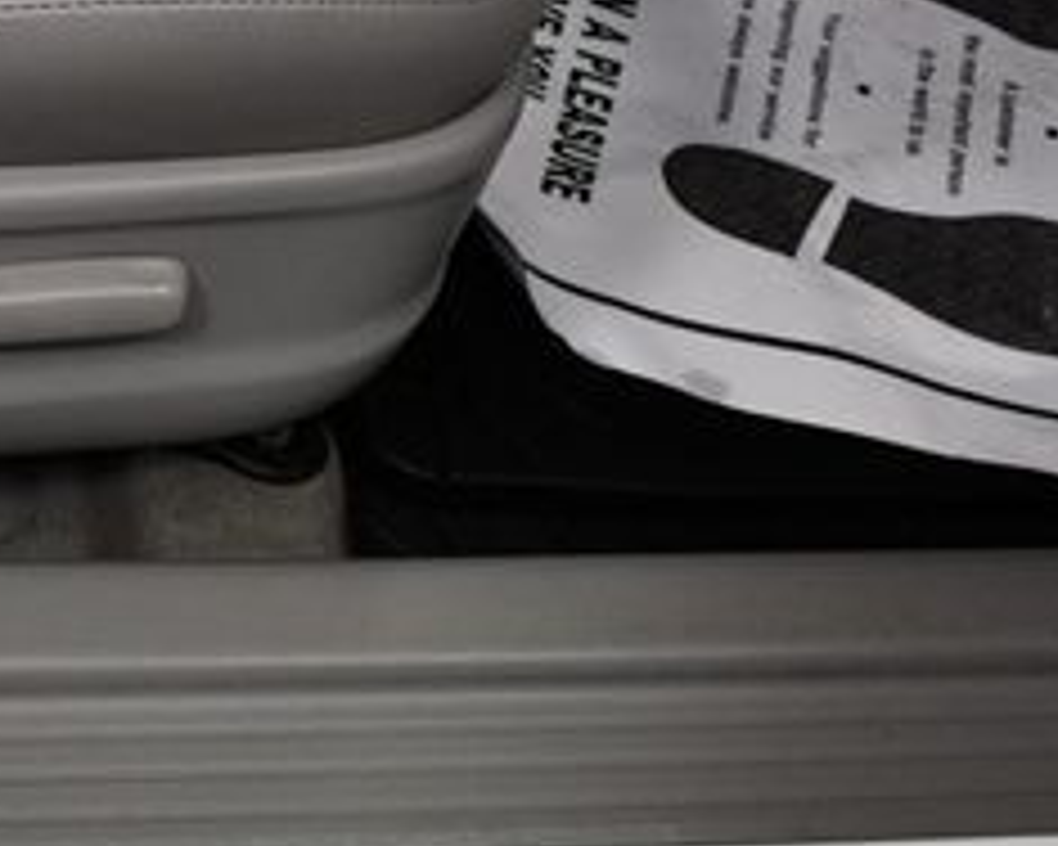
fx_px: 2881
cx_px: 72
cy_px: 500
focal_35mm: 92
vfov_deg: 16.7
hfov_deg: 20.3
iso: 800
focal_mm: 18
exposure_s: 1/160
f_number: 3.5
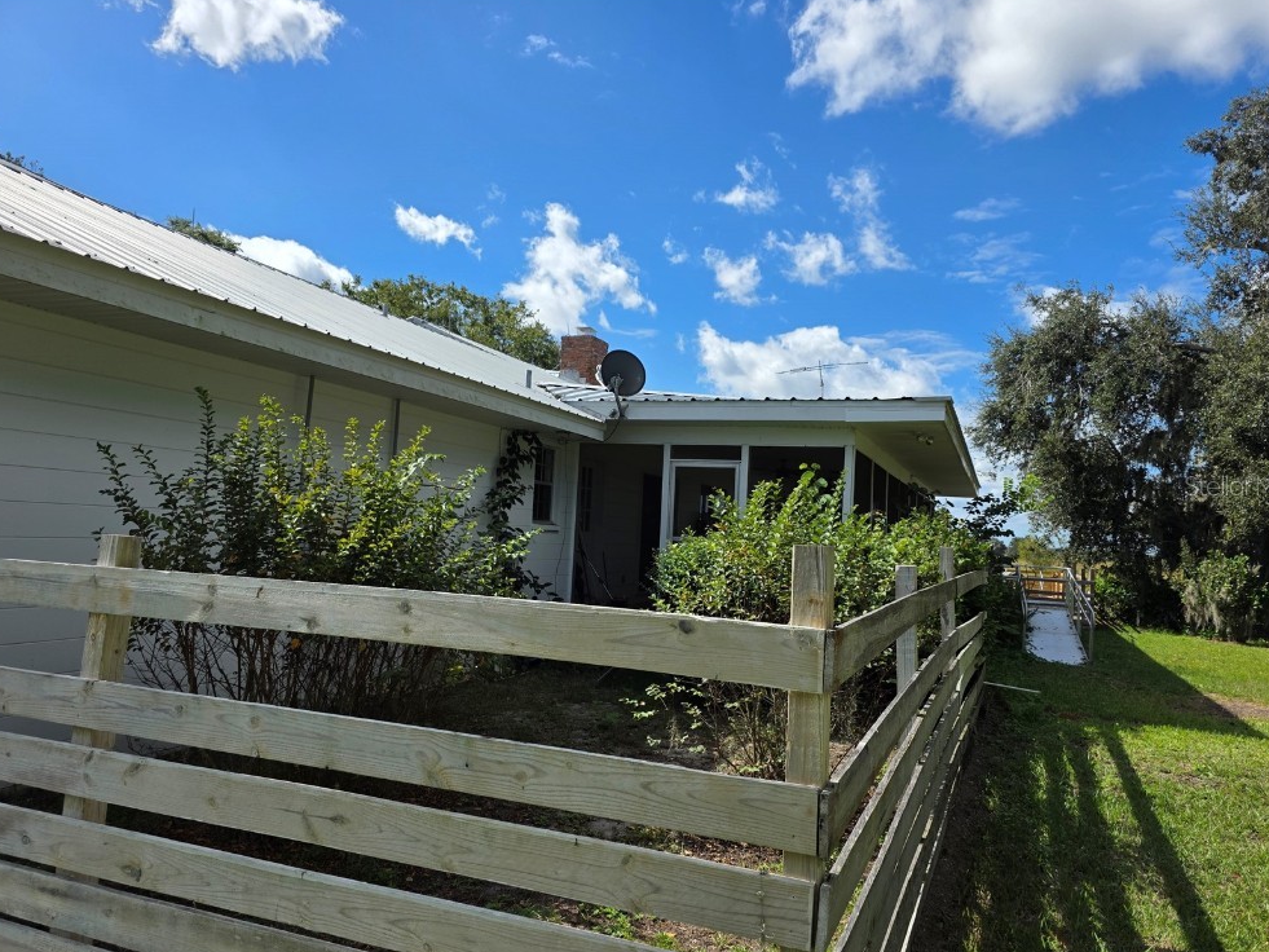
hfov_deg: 71.6
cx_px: 644
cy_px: 485
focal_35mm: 24
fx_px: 880
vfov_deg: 56.8
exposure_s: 1/6355
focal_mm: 6.3
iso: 80
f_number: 1.7
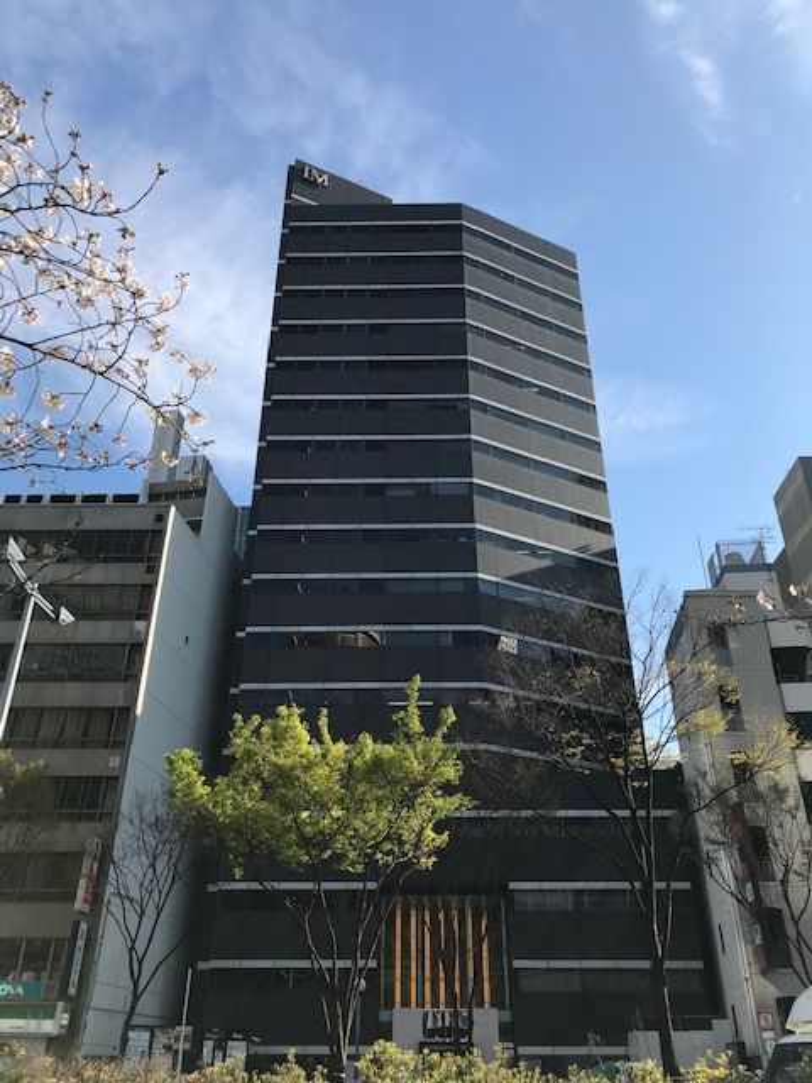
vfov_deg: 63.4
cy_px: 542
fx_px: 876
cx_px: 406
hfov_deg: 49.7
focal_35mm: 28
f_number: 1.8
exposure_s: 1/1546
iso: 20
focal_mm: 3.99
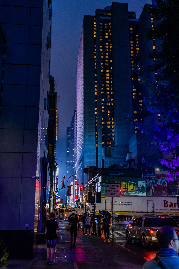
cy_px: 134
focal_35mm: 36
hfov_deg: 36.9
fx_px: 268
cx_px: 90
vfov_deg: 53.1
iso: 3600
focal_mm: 24
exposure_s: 1/125
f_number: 2.8
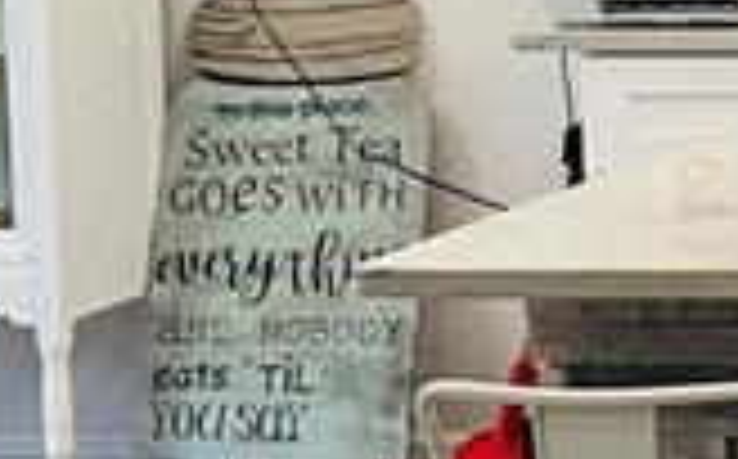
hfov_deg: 9.5
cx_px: 1876
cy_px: -99
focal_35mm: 192
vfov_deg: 6.8
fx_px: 3856
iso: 40
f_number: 1.8
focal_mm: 3
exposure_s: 1/60
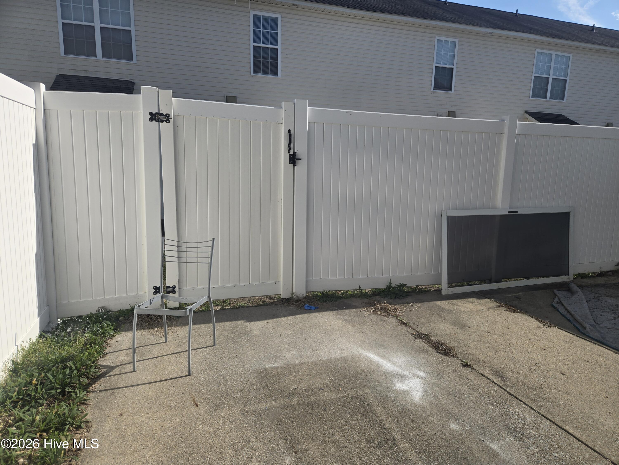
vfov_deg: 58.9
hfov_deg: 73.9
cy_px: 232
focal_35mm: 23
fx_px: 411
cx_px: 310
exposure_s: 1/2752
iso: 25
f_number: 1.8
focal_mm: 5.4
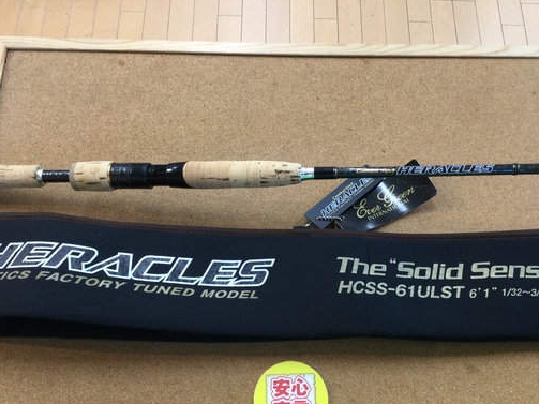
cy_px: 239
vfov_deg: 38.5
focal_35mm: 37
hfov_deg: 50.1
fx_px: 576
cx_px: 294
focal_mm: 3.3
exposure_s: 1/30
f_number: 2.4
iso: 64
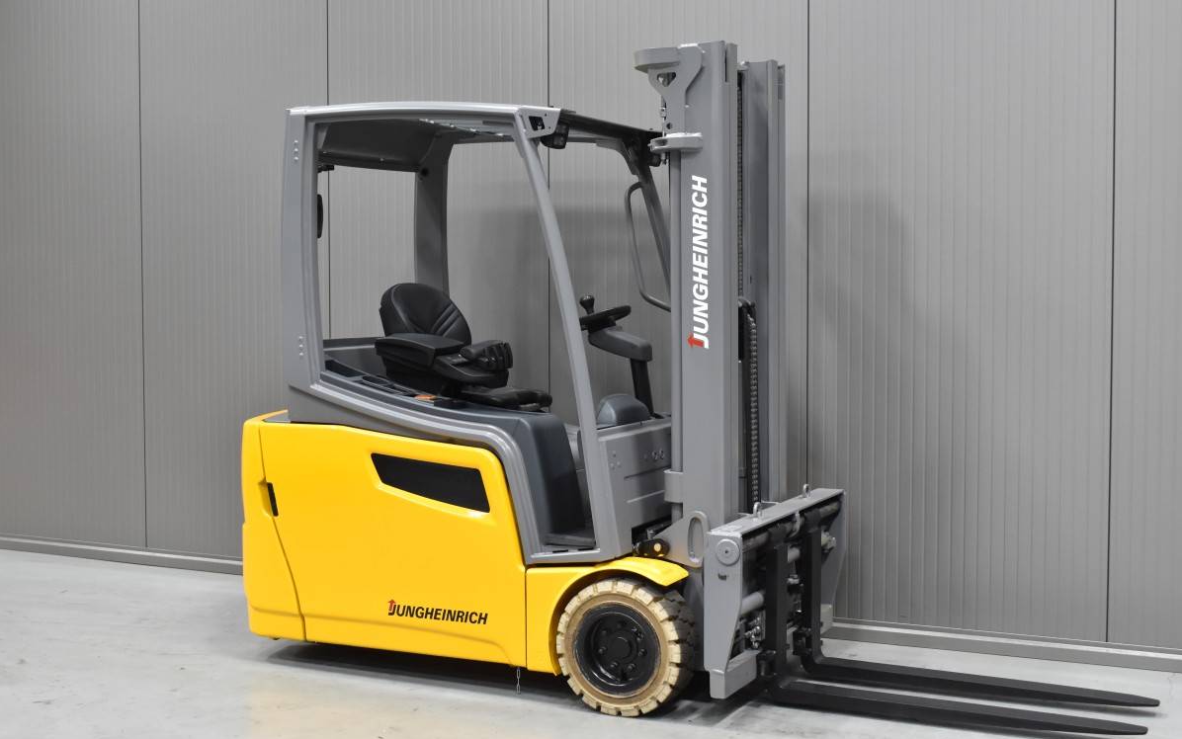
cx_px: 592
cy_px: 364
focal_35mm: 46
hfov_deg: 43.5
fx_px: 1482
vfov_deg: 28.0
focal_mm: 30
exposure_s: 1/30
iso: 1250
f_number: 6.3
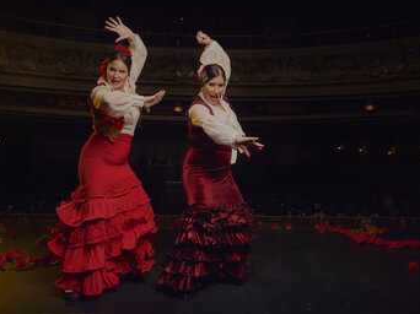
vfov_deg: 39.6
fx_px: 436
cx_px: 203
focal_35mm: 36
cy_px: 151
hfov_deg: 51.4
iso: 320
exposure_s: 1/250
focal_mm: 32
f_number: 6.3
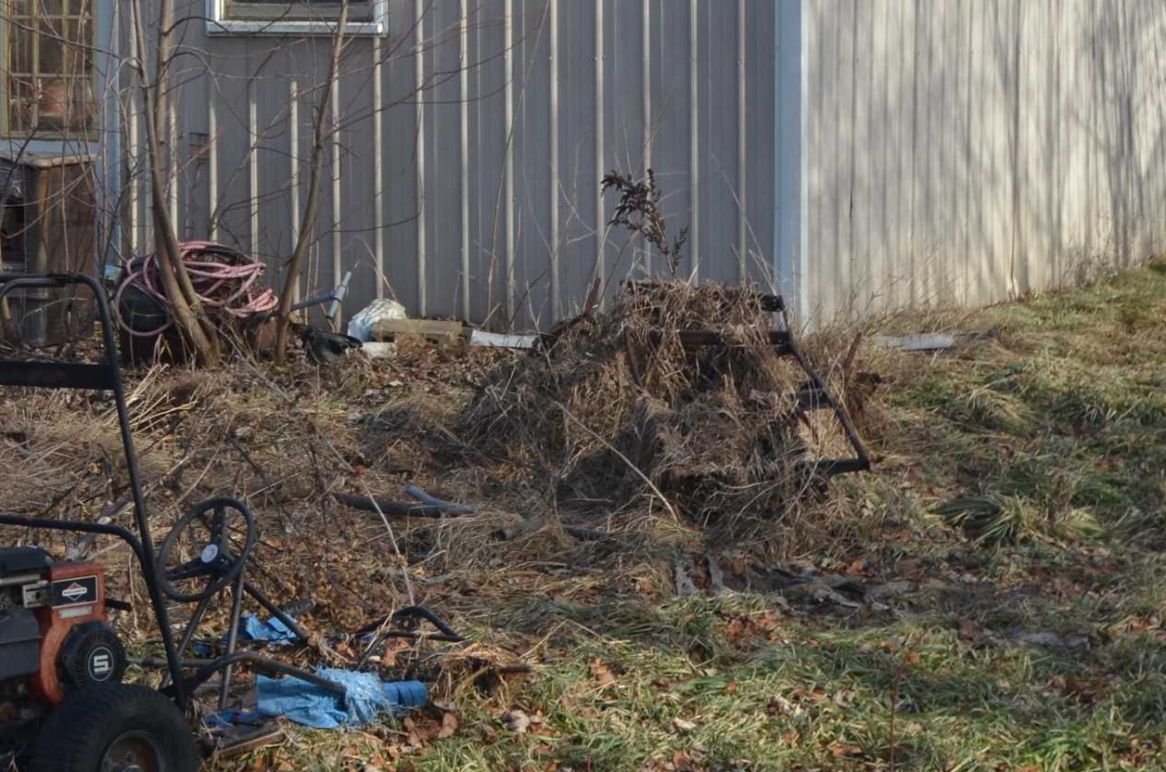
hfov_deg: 22.8
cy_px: -94
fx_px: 2844
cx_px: 206
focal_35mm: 88
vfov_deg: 15.0
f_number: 7.1
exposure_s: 1/200
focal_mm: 24
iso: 200
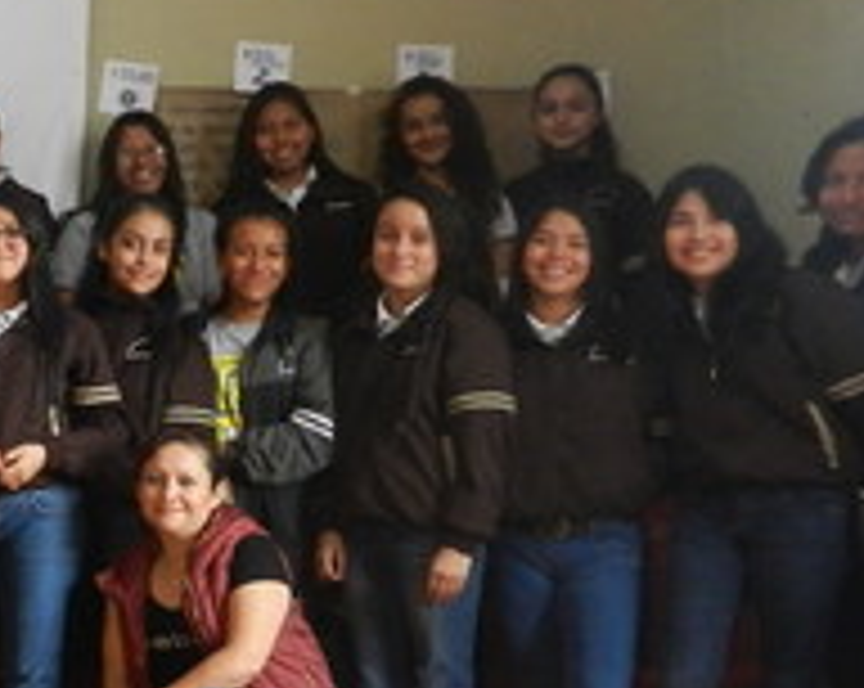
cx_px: -198
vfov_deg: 20.3
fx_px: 1915
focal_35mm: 75
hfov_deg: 23.1
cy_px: 472
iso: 400
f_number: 3.4
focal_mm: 4
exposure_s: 1/20
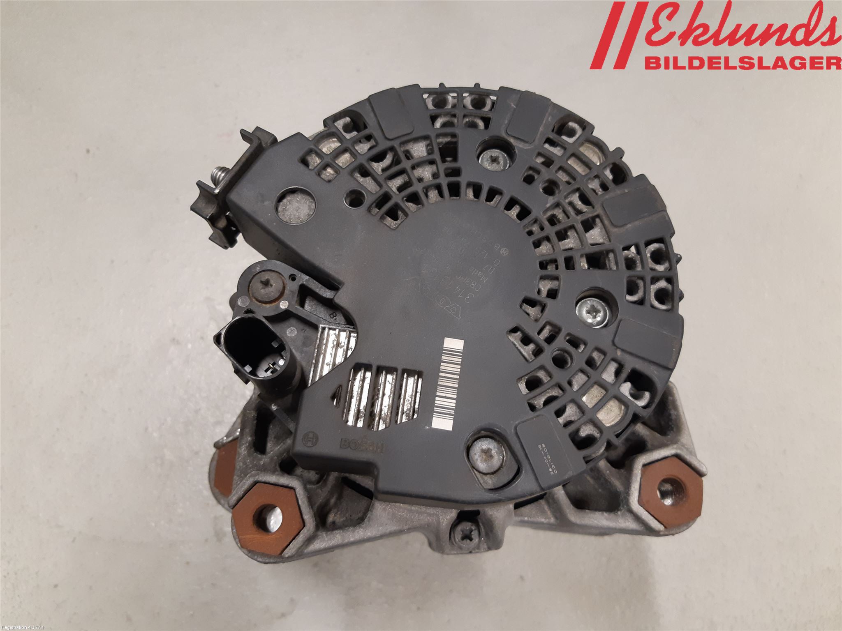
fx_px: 632
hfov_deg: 67.3
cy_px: 316
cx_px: 421
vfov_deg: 53.1
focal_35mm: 26
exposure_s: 1/50
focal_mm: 3.93
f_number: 1.7
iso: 160
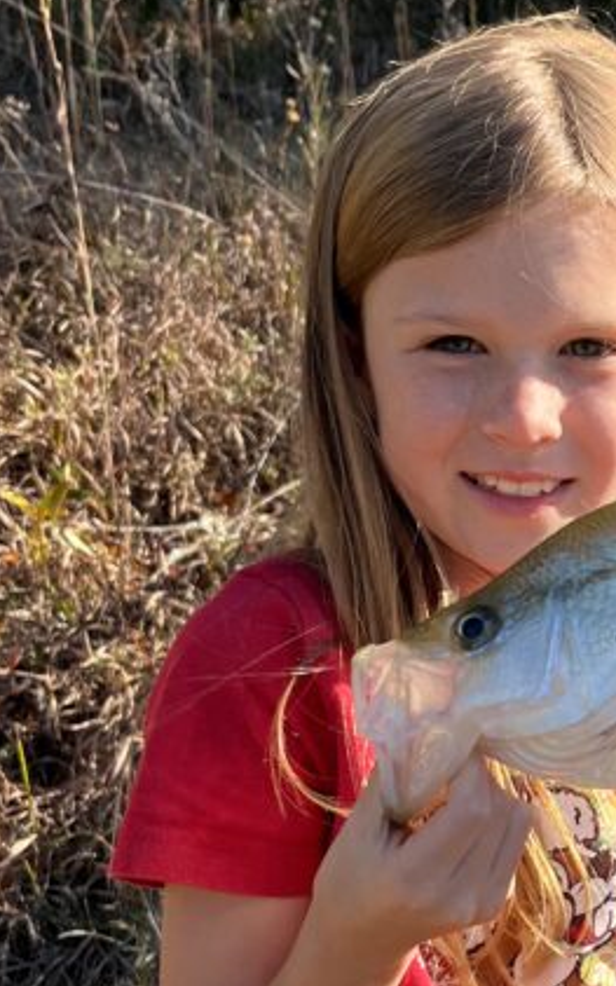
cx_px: 618
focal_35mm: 67
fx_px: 1800
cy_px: 696
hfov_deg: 18.9
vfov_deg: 30.3
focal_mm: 5.1
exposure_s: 1/1325
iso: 50
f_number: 1.6
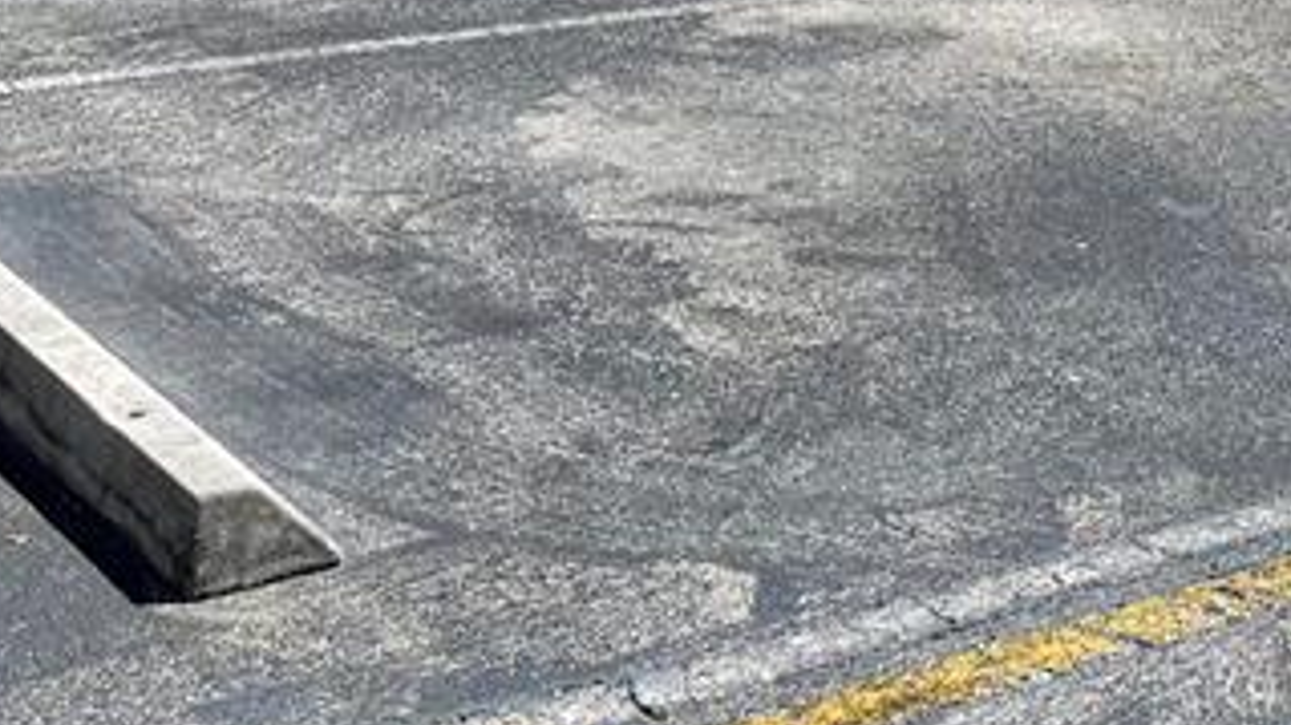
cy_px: -450
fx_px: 3113
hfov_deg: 21.9
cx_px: 1489
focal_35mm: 91
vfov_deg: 12.4
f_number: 1.6
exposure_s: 1/3509
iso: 32
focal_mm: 4.2
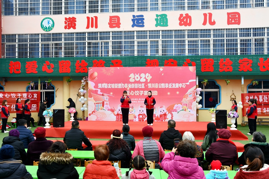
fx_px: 247
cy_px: 90
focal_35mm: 33
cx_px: 134
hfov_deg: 57.2
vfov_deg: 40.0
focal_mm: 22
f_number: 7.1
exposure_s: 1/200
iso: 400
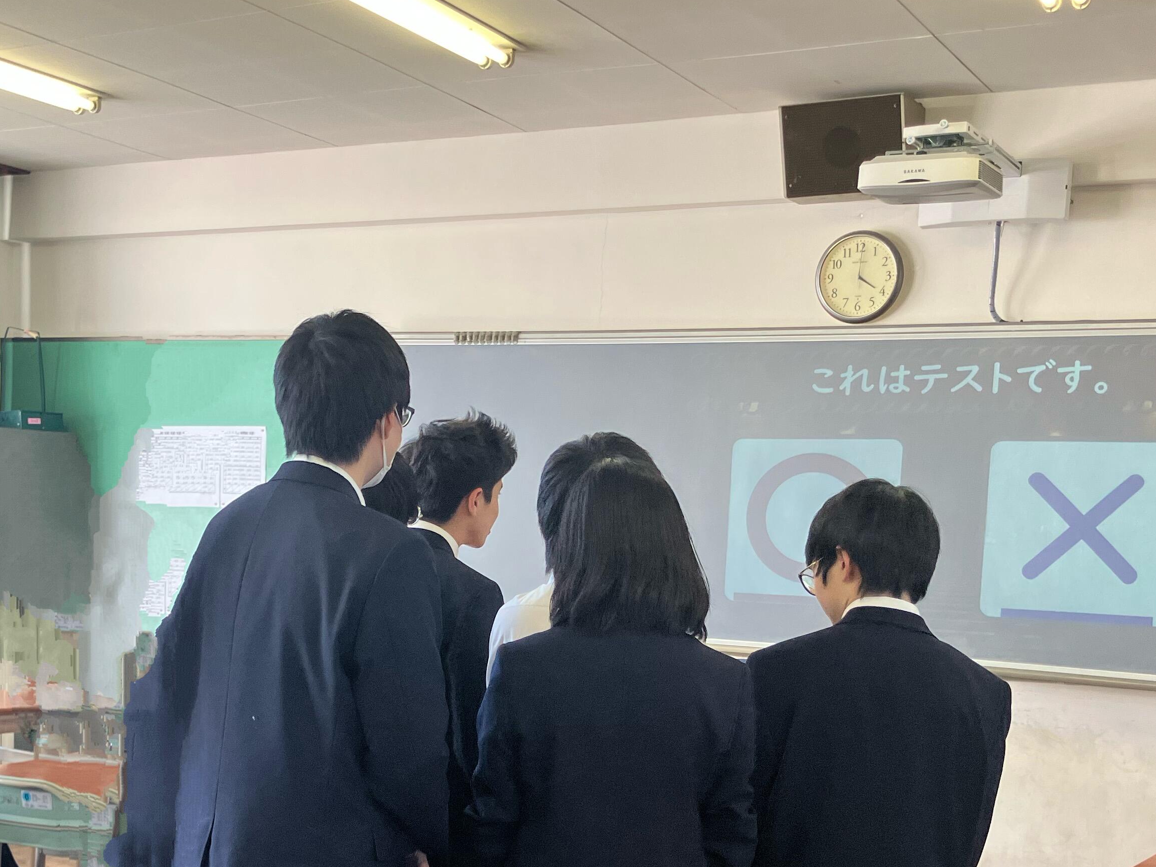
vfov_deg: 28.9
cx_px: 529
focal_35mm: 49
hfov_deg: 38.9
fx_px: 1636
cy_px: 712
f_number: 1.8
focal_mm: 3.99
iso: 80
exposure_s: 1/120
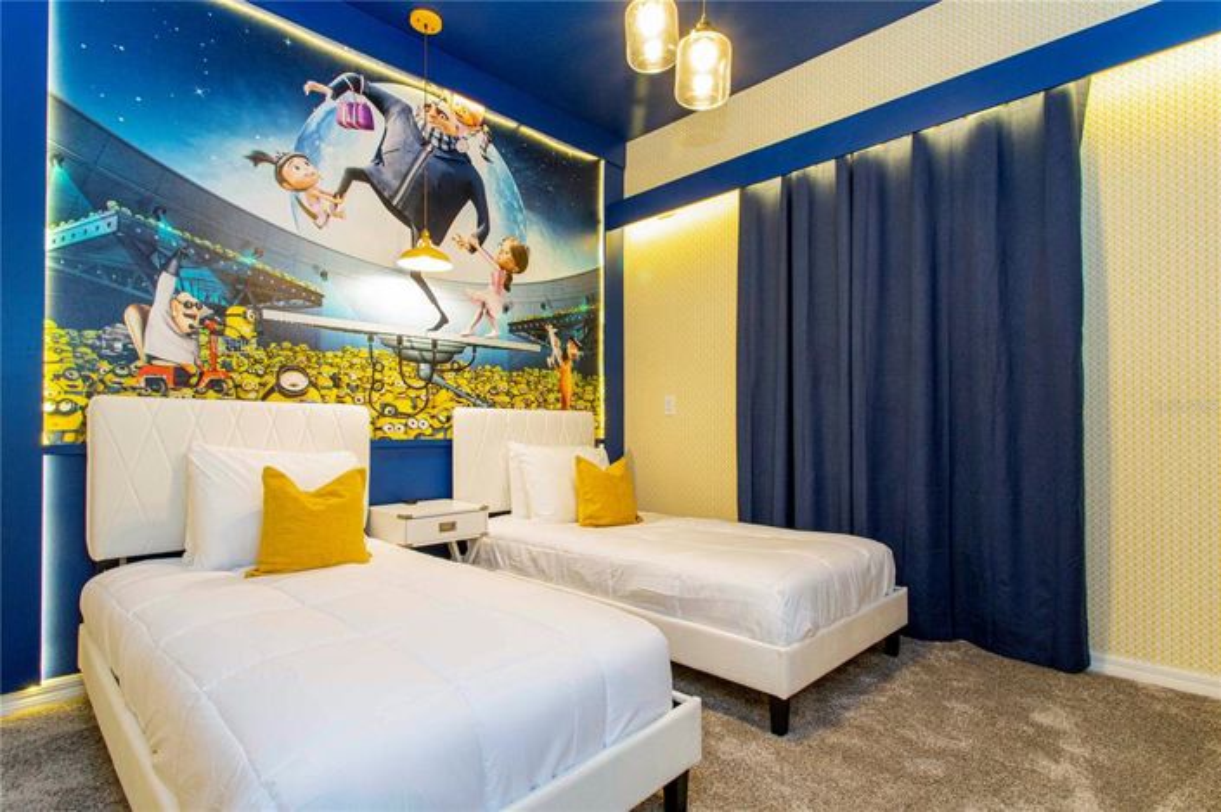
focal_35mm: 17
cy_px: 406
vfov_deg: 70.4
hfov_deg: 93.3
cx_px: 610
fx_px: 576
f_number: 13
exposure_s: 1/5
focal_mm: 17
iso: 800
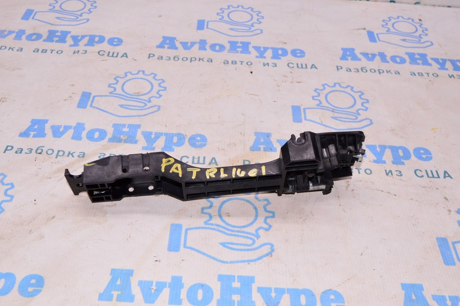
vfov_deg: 31.5
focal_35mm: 43
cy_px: 154
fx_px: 543
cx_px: 226
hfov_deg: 45.9
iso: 1600
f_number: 8
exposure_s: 1/160
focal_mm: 27
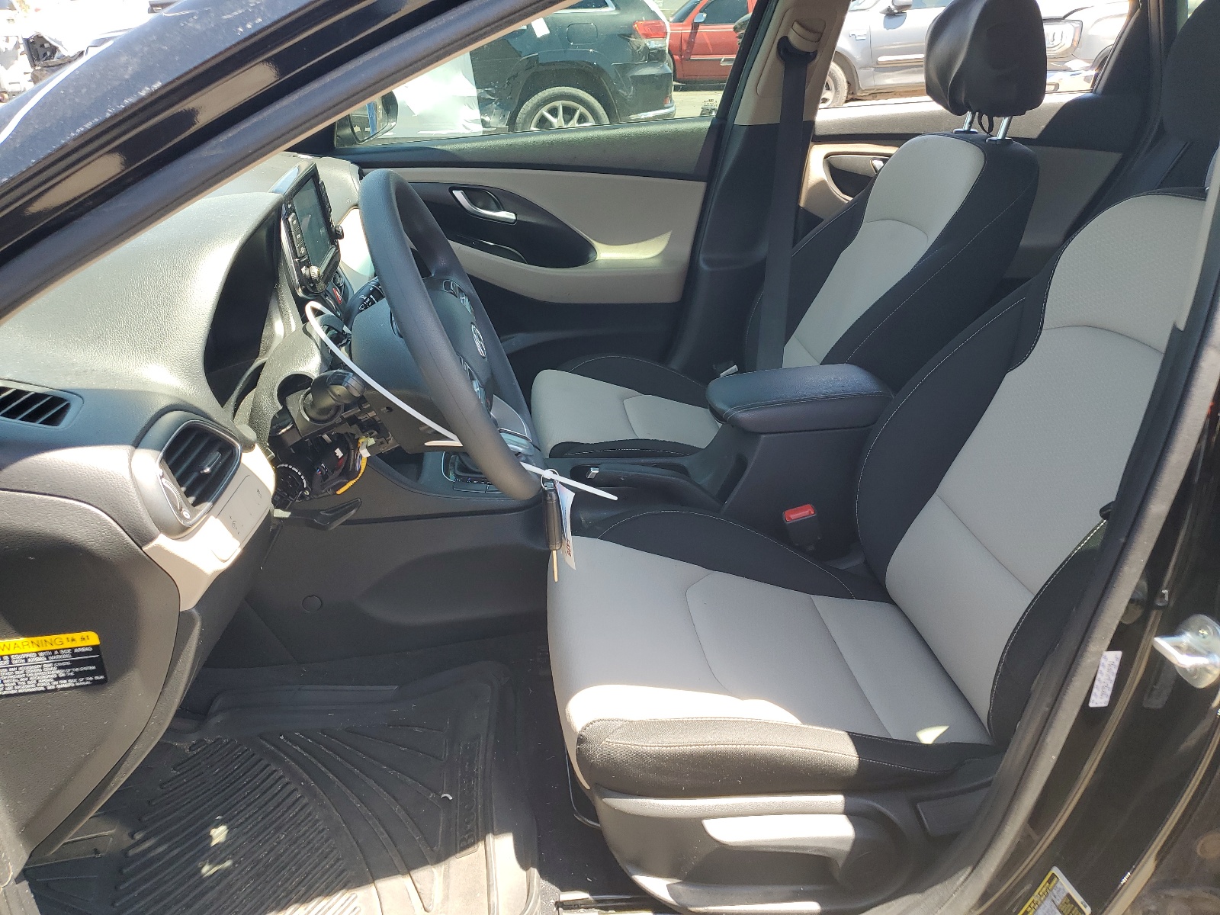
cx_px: 610
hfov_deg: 67.3
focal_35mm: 26
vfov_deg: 53.1
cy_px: 458
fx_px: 916
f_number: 1.5
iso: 50
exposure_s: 1/263
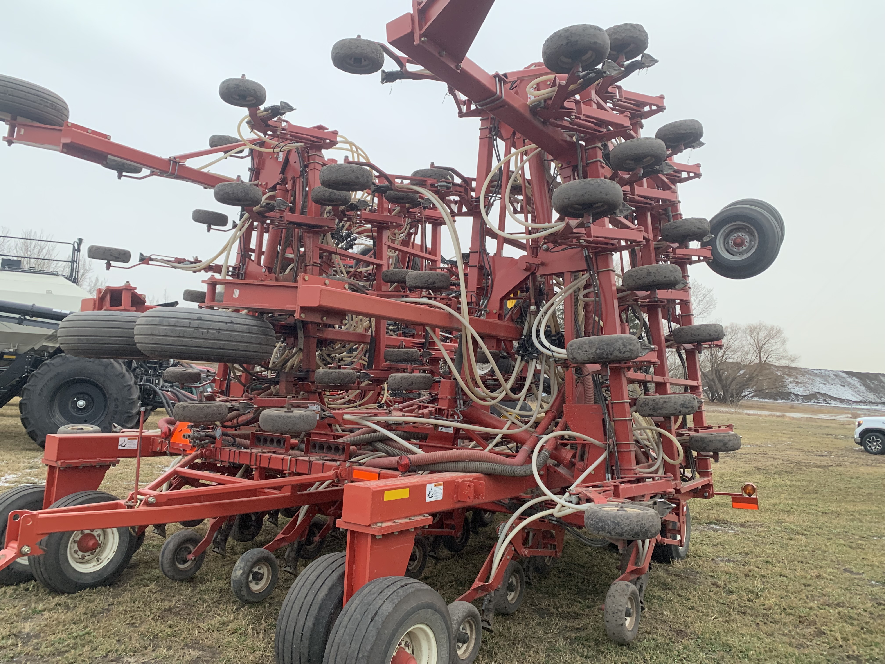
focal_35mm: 26
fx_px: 665
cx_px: 442
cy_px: 332
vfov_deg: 53.1
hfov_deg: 67.3
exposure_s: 1/60
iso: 125
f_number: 1.8
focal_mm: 4.25
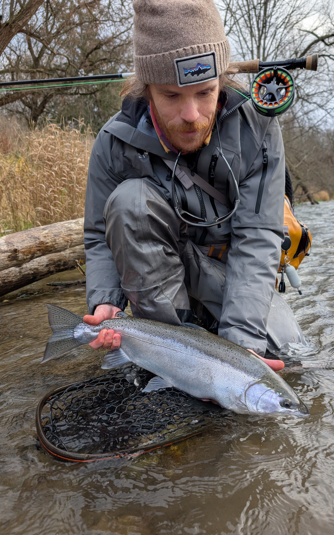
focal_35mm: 26
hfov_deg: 47.4
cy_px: 268
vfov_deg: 70.4
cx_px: 195
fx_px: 379
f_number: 1.68
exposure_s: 1/235
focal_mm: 6.9
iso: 25
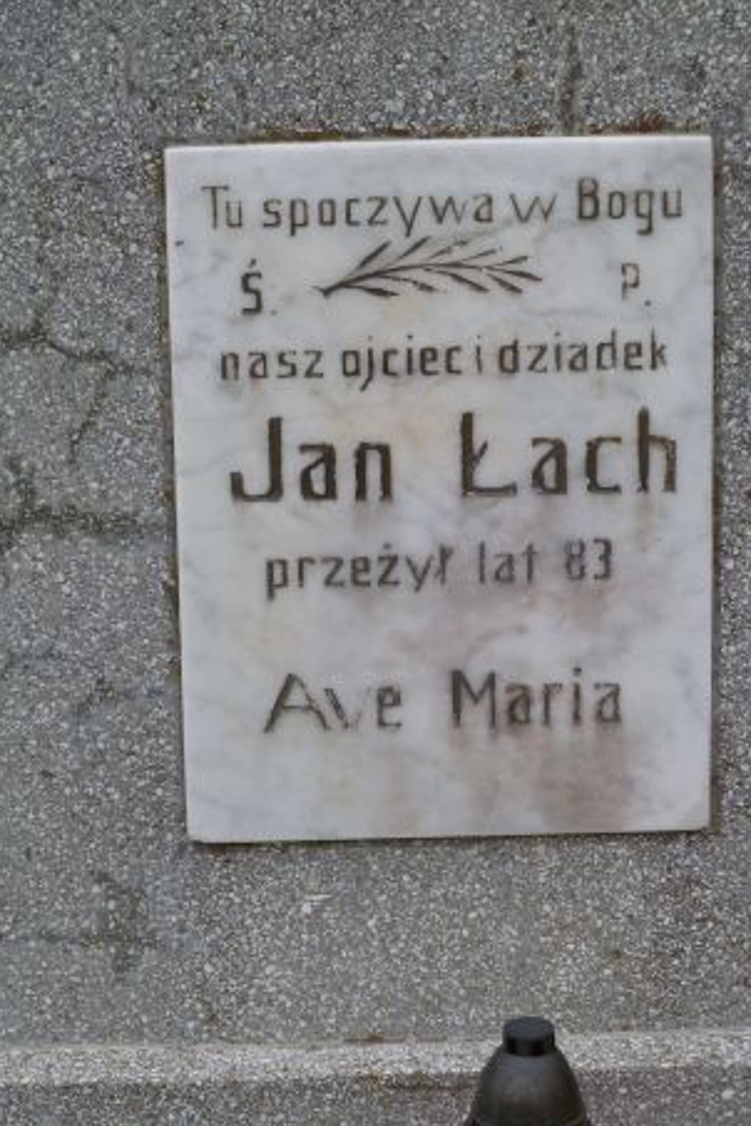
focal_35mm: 141
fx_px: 4412
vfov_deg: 14.6
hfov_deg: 9.7
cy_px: 594
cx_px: 433
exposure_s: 1/200
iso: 80
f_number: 4.4
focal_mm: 21
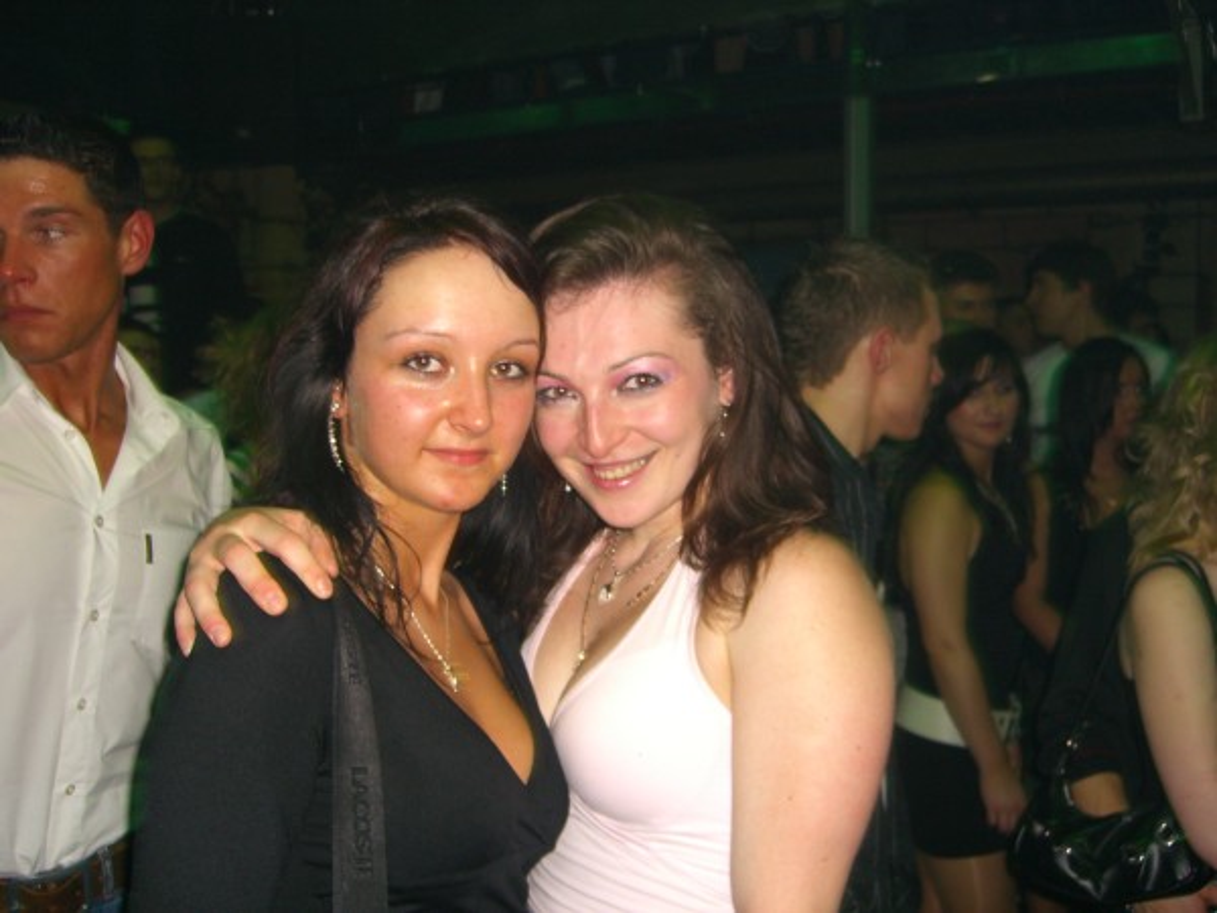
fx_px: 1336
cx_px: 608
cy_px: 456
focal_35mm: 38
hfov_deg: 49.0
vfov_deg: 37.7
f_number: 2.8
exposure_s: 1/60
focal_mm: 7.9
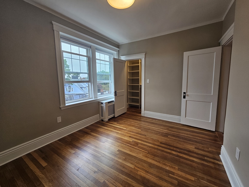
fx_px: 94
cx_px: 124
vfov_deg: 89.9
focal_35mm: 13
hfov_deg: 106.2
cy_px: 94
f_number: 2.2
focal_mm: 2.2
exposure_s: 1/60
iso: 64
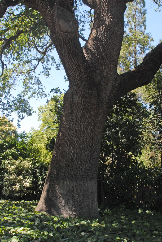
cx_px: 81
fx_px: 283
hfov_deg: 32.0
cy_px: 121
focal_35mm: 42
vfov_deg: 46.4
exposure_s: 1/250
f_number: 8
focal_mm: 28
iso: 400
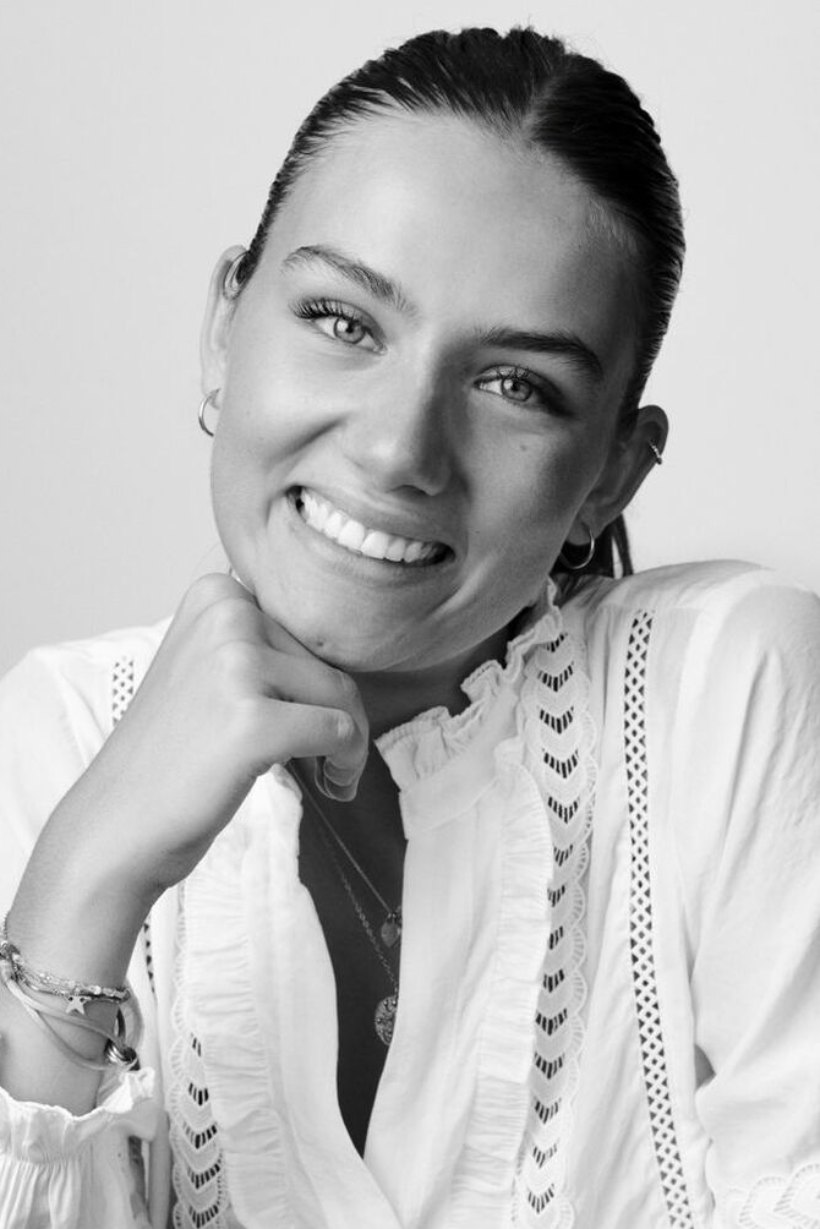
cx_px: 406
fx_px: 2902
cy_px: 619
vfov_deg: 23.9
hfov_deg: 16.1
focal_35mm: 85
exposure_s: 1/125
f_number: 8
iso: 160
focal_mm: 56
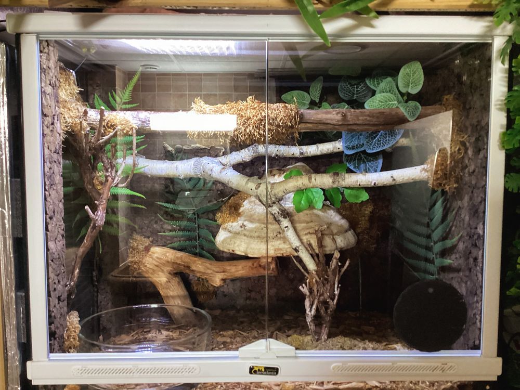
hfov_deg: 58.4
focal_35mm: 31
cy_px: 195
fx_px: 466
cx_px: 260
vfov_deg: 45.4
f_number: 2.4
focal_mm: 3.3
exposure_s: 1/25
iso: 400
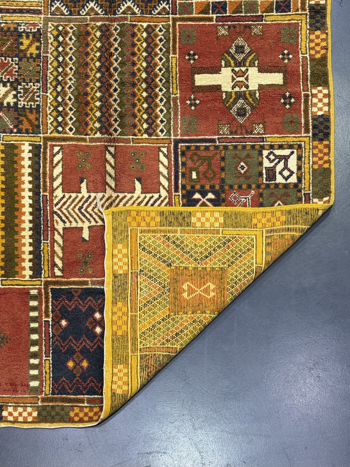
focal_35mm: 48
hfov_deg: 30.3
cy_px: 234
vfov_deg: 39.7
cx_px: 175
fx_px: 647
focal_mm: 6.76
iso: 100
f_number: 1.78
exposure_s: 1/50
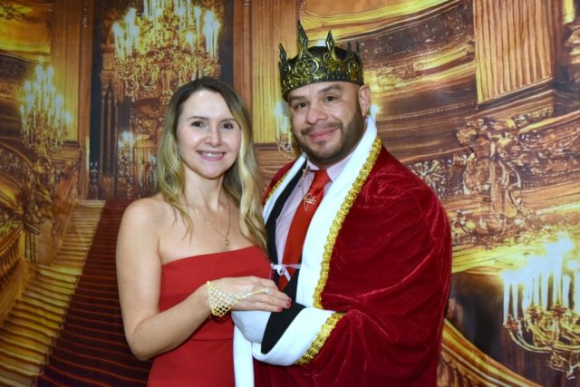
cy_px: 194
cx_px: 290
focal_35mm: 44
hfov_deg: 44.5
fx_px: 709
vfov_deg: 30.5
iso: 1600
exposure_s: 1/60
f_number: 6.3
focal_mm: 44
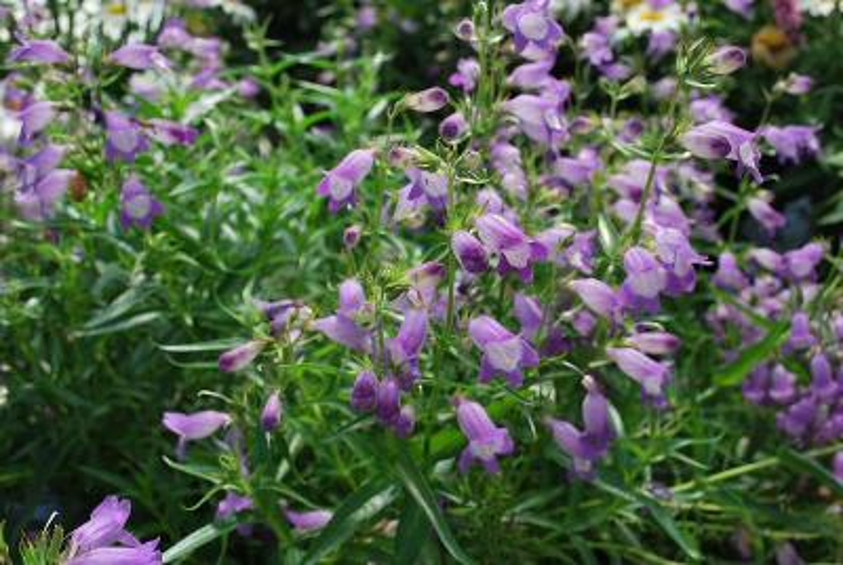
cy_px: 282
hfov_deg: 49.5
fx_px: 915
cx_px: 422
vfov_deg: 34.3
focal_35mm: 39
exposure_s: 1/60
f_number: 8
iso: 110
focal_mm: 26
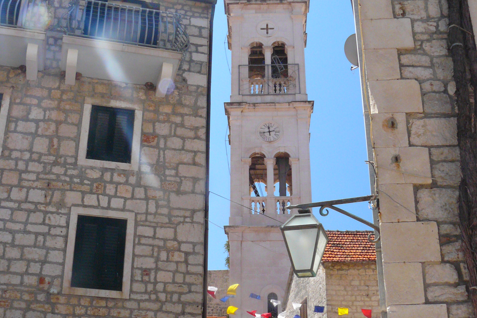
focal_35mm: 50
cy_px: 174
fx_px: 662
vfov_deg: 27.0
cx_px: 238
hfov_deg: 39.6
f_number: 5
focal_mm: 6
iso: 200
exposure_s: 1/200
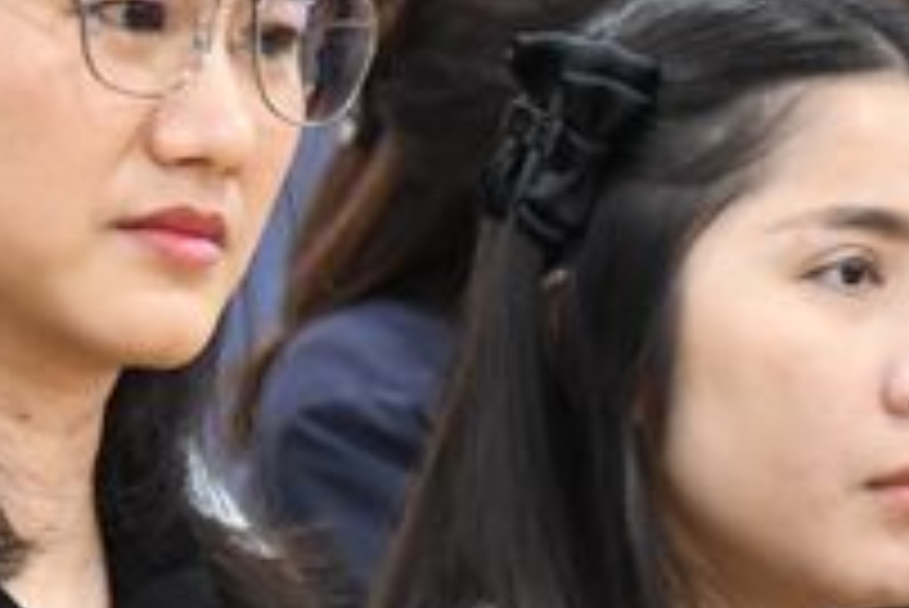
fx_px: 11926
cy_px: 439
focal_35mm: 472
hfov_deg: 4.3
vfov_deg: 2.9
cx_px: -387
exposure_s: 1/60
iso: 3200
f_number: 5
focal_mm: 62
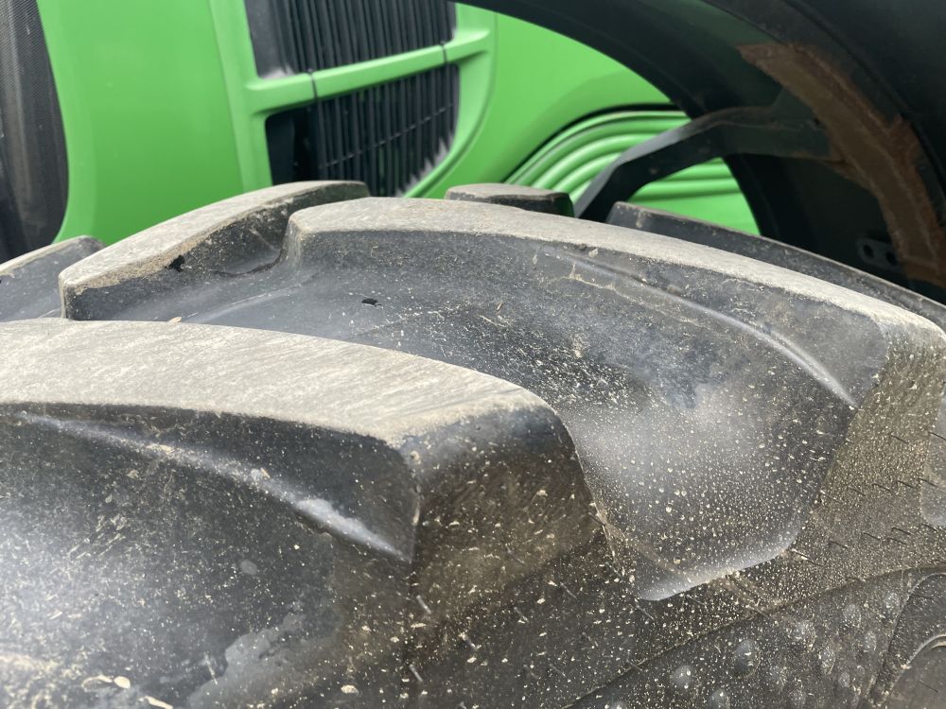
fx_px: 711
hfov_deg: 67.3
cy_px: 354
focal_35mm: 26
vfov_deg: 53.1
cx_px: 473
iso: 100
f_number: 1.6
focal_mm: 4.2
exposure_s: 1/121
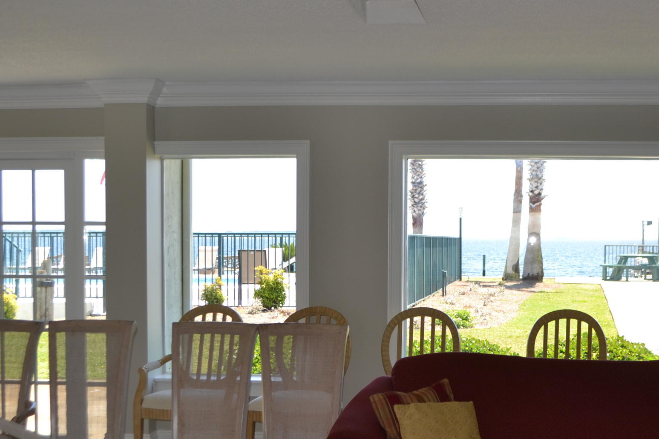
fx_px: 1171
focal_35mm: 64
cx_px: 421
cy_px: 298
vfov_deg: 21.1
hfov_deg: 31.3
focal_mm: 22
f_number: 4
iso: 140
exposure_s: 1/125
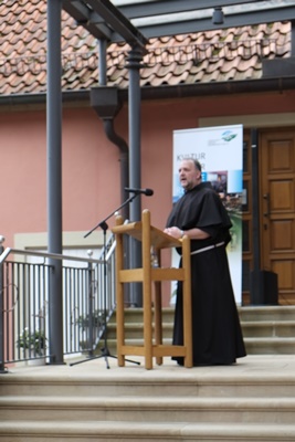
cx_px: 148
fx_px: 1019
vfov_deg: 24.5
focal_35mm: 83
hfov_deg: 16.5
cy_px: 221
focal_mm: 55
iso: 200
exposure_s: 1/100
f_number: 4
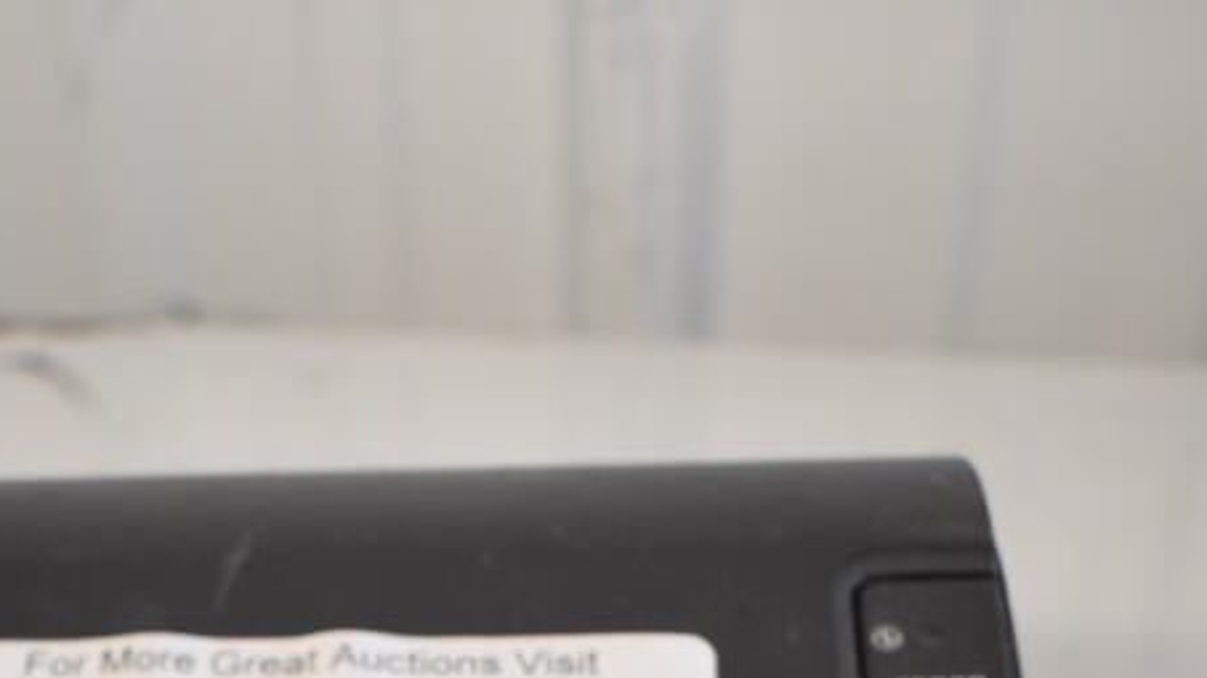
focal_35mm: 79
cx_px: 444
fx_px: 2529
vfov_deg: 13.9
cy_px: 1145
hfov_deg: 26.7
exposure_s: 1/125
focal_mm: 25
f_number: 4
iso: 1600
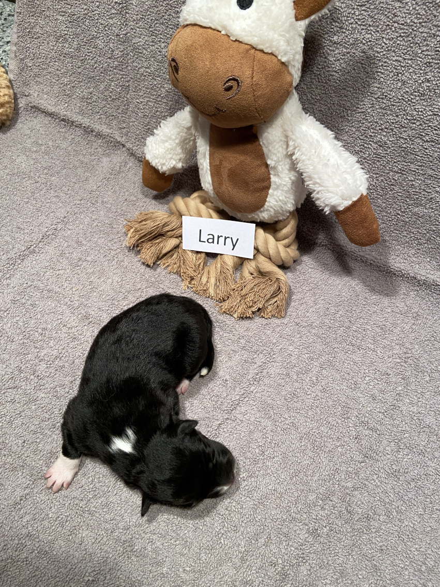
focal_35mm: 26
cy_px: 294
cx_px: 220
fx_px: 441
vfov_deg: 67.3
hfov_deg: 53.1
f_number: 1.8
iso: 160
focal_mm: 4.25
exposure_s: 1/50
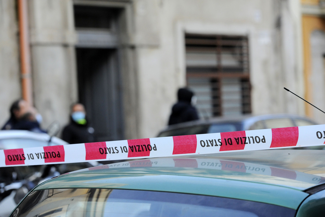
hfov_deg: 15.2
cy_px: 108
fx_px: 1219
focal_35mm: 135
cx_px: 162
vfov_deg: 10.2
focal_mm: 135
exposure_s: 1/400
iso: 2000
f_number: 5.6
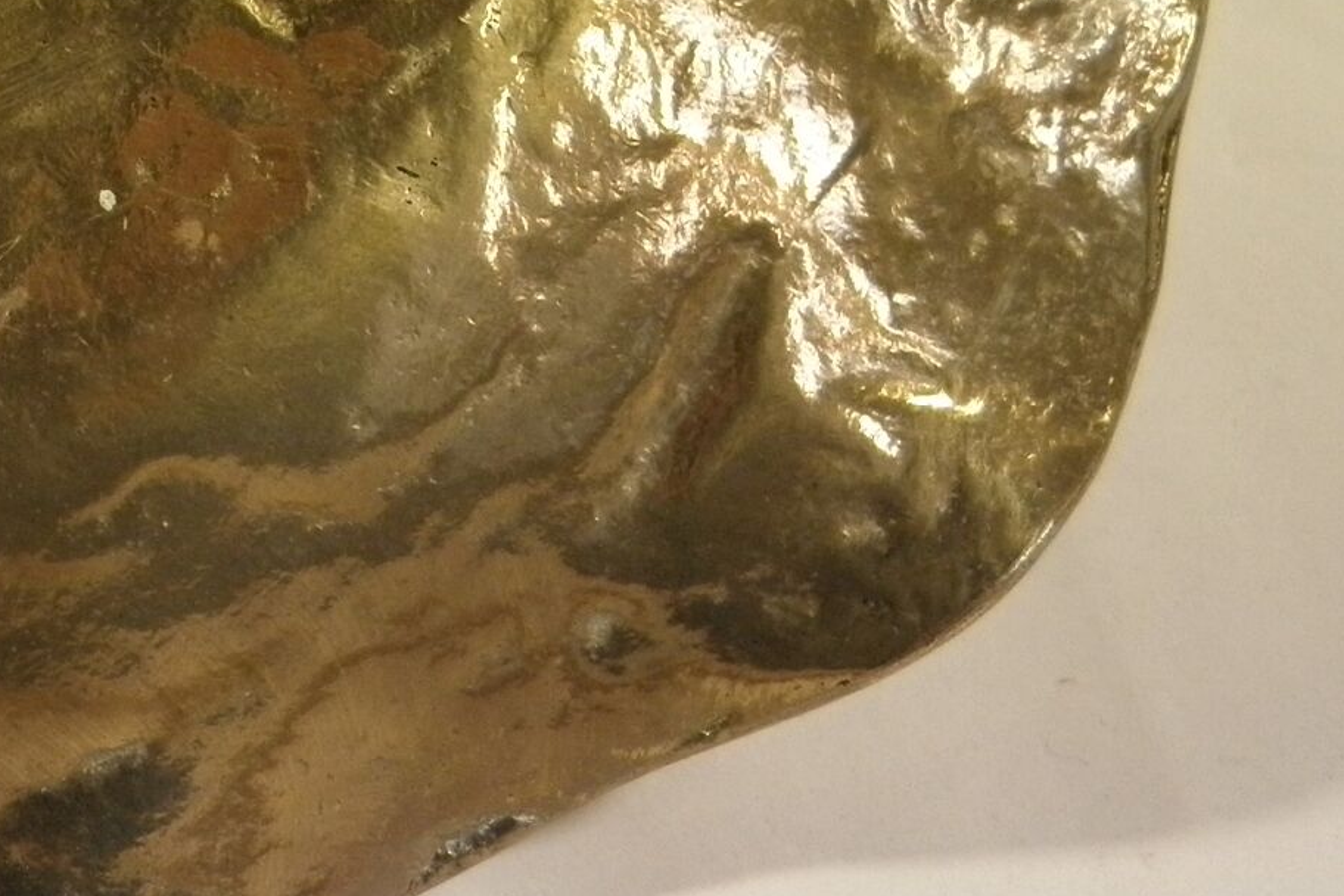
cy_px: -302
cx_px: -301
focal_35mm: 111
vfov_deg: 12.0
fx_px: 4144
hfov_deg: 17.5
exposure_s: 1/40
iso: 160
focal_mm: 6.8
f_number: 3.7
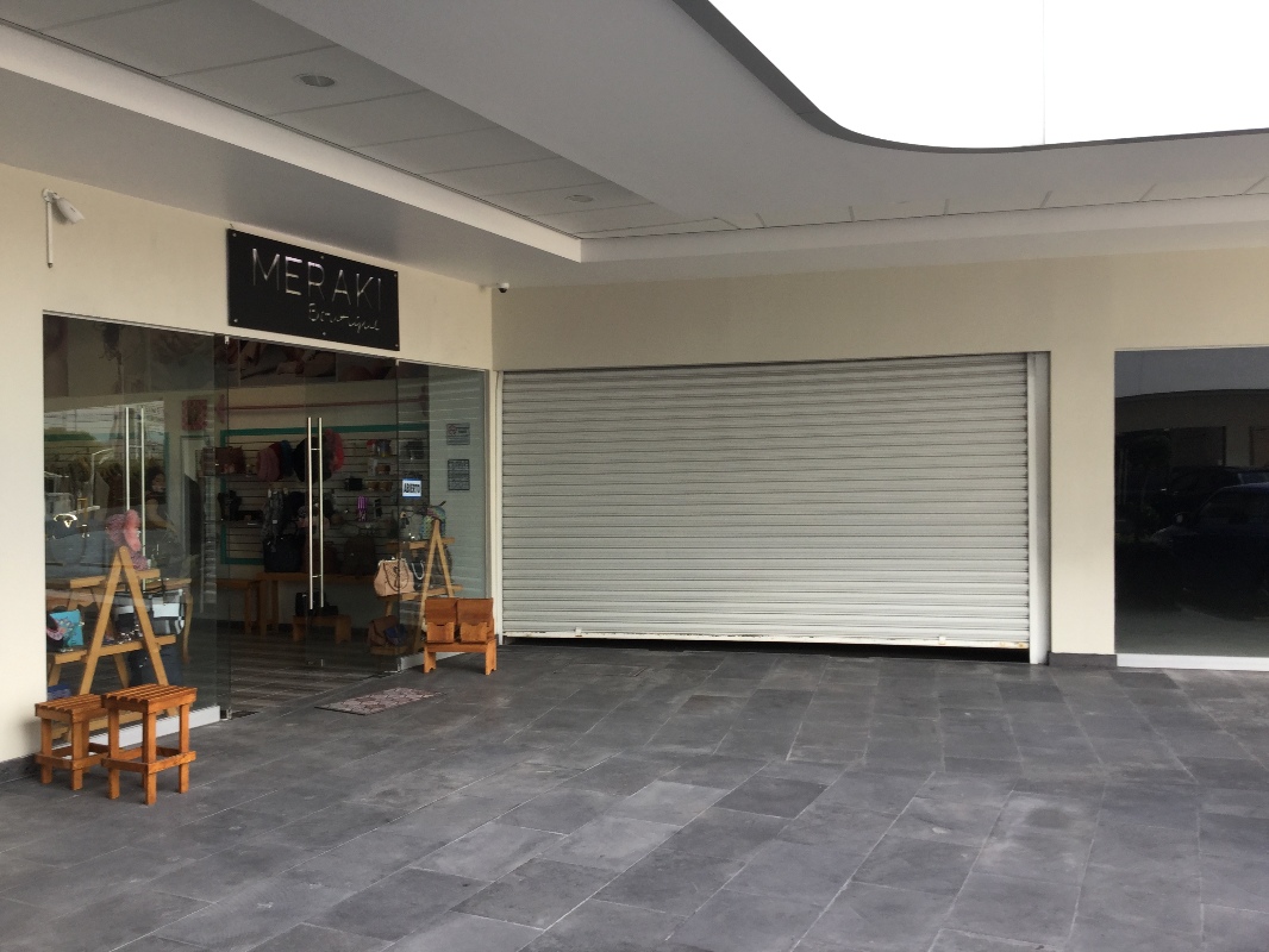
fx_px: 1137
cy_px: 476
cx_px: 634
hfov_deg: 58.3
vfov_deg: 45.5
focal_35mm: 31
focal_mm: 3.3
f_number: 2.4
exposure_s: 1/60
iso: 25
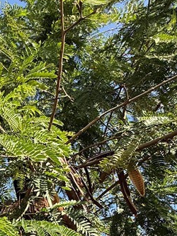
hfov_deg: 30.4
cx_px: -13
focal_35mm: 43
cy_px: 206
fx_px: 293
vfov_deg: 41.0
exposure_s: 1/465
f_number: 2.2
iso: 50
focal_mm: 2.22
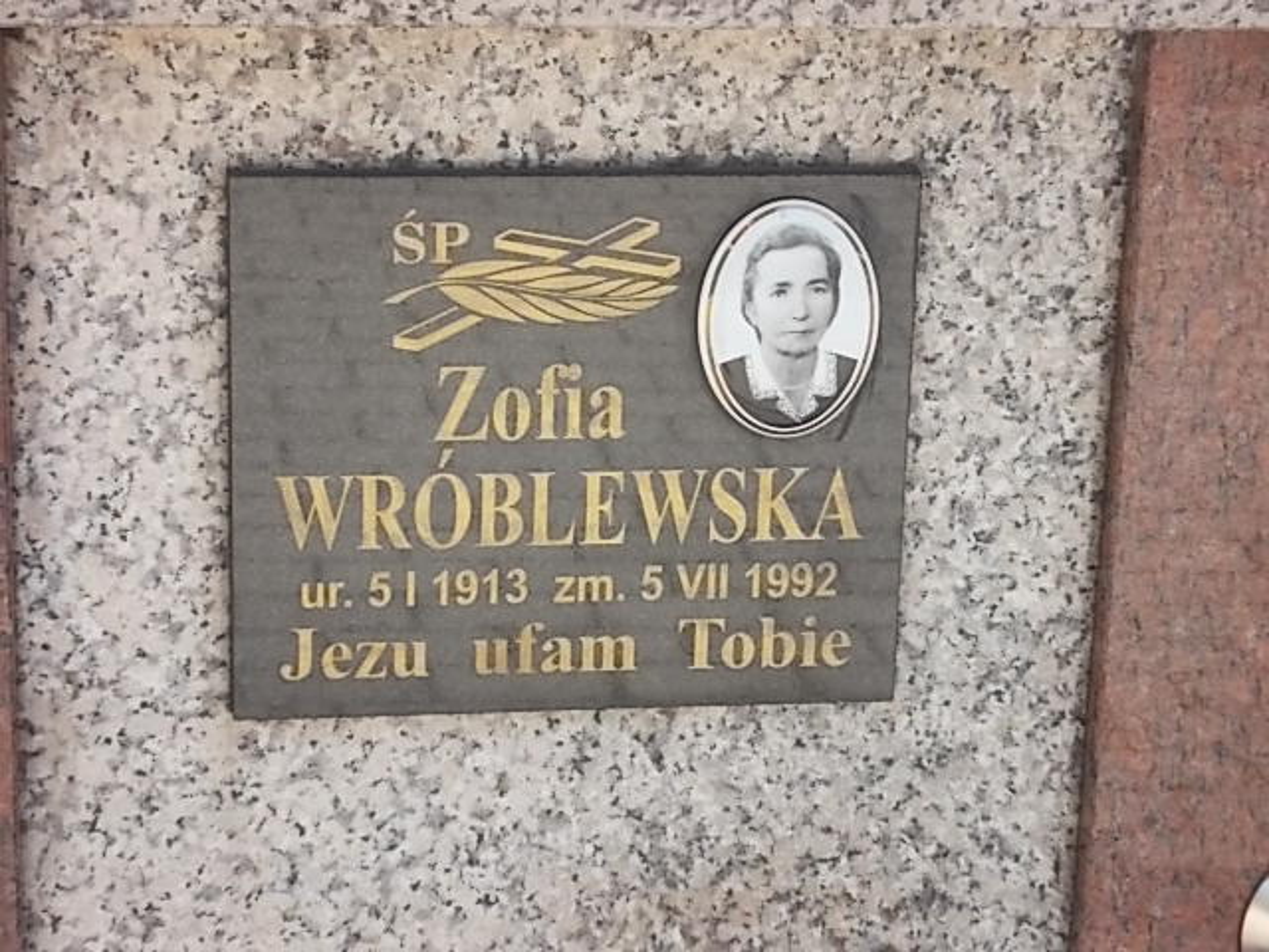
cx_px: 634
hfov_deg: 20.4
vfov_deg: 15.4
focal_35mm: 96
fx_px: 3519
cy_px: 476
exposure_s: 1/60
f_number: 5.3
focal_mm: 13.6
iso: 80
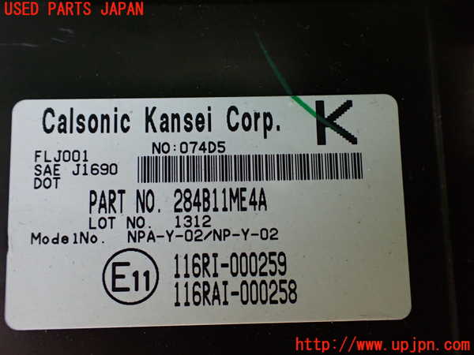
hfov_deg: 60.0
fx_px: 411
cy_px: 178
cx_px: 237
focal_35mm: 30
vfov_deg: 46.8
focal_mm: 5.4
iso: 800
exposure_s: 1/50
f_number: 2.3
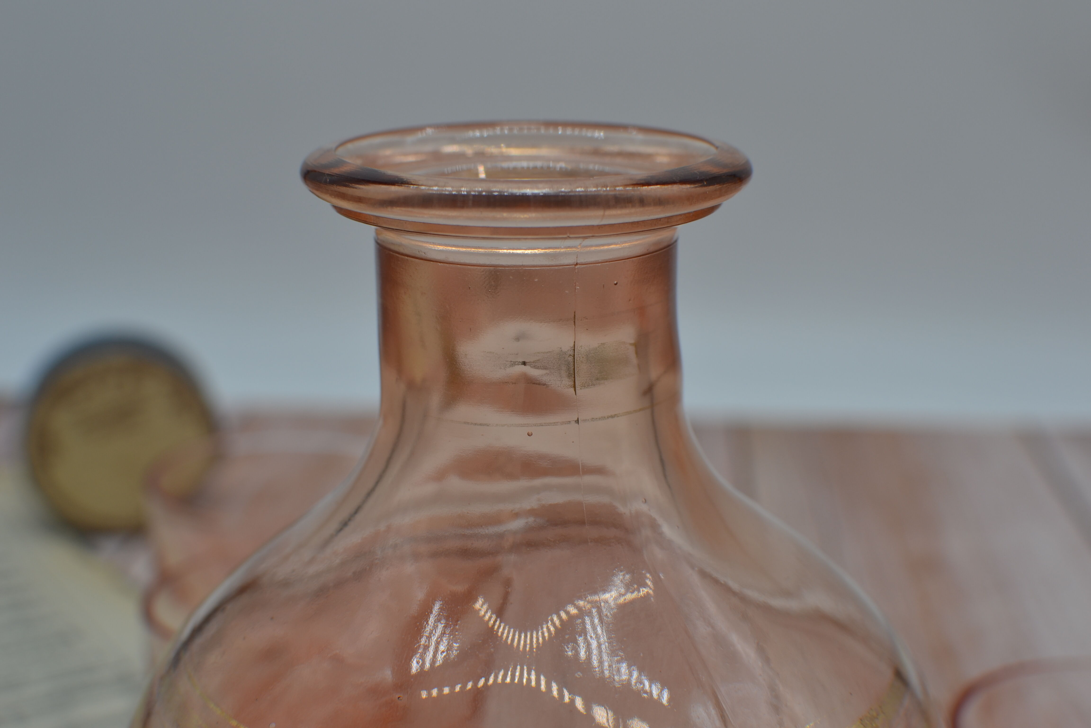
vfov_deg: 25.8
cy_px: 364
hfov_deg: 37.9
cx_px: 546
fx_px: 1591
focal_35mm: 52
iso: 110
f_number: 5.6
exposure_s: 1/125
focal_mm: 35
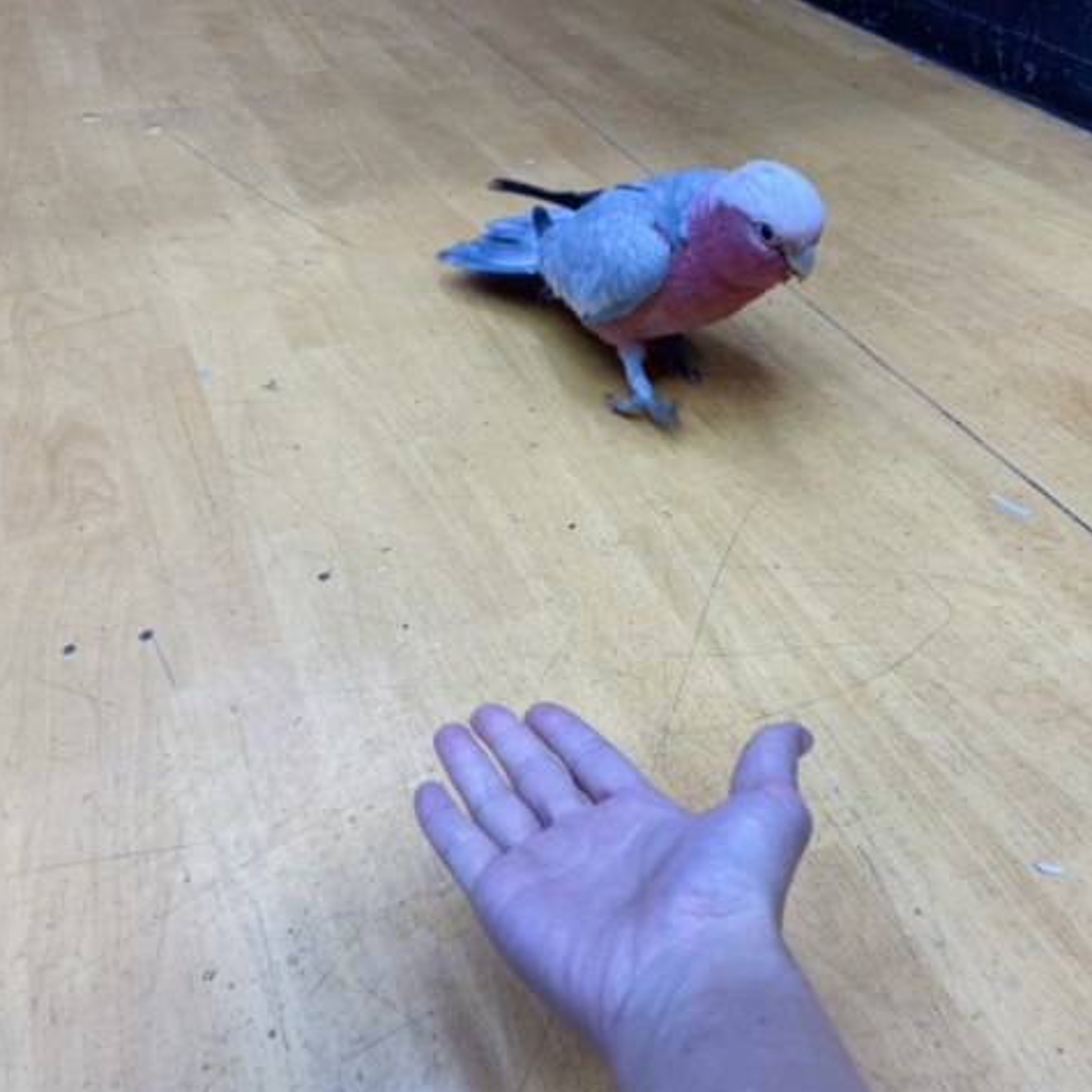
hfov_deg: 52.4
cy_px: 551
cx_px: 617
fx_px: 1106
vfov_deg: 52.5
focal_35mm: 31
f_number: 1.8
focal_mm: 4.25
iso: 100
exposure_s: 1/100
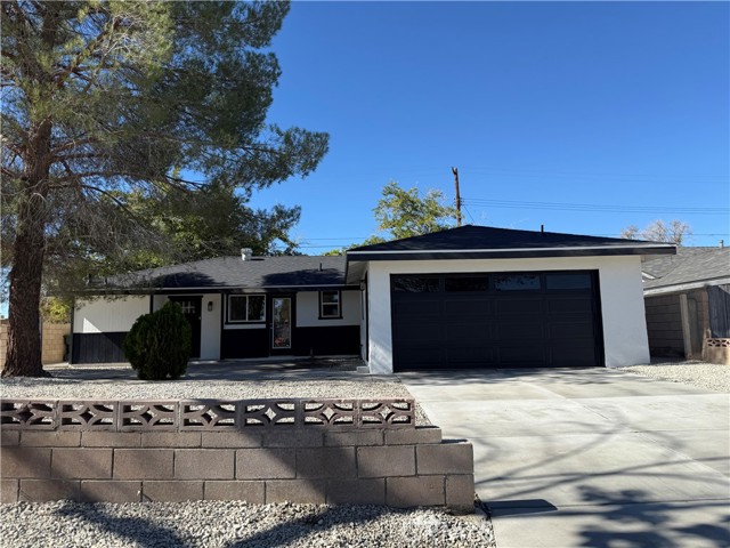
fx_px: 506
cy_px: 274
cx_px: 365
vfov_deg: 56.8
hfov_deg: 71.6
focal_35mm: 24
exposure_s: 1/3279
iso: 80
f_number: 1.78
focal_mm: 6.76
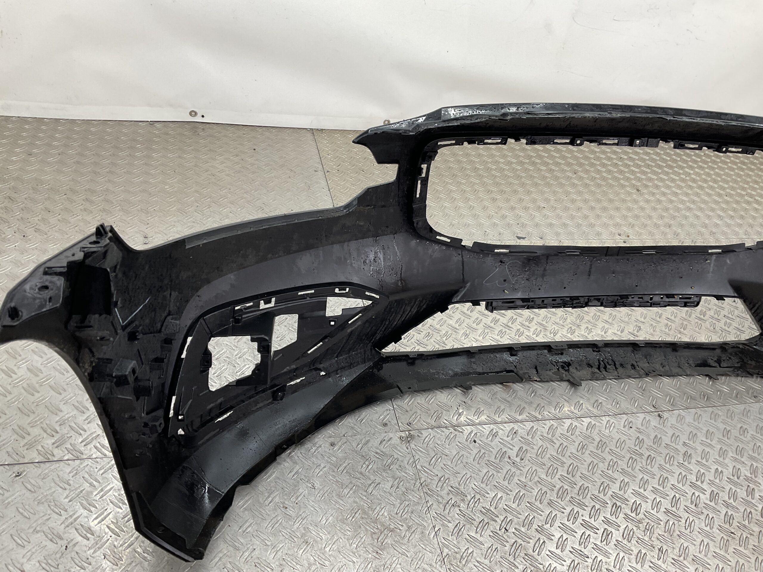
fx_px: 639
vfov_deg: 48.2
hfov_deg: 61.7
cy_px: 286
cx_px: 382
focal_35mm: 29
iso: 32
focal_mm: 3
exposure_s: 1/100
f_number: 1.8
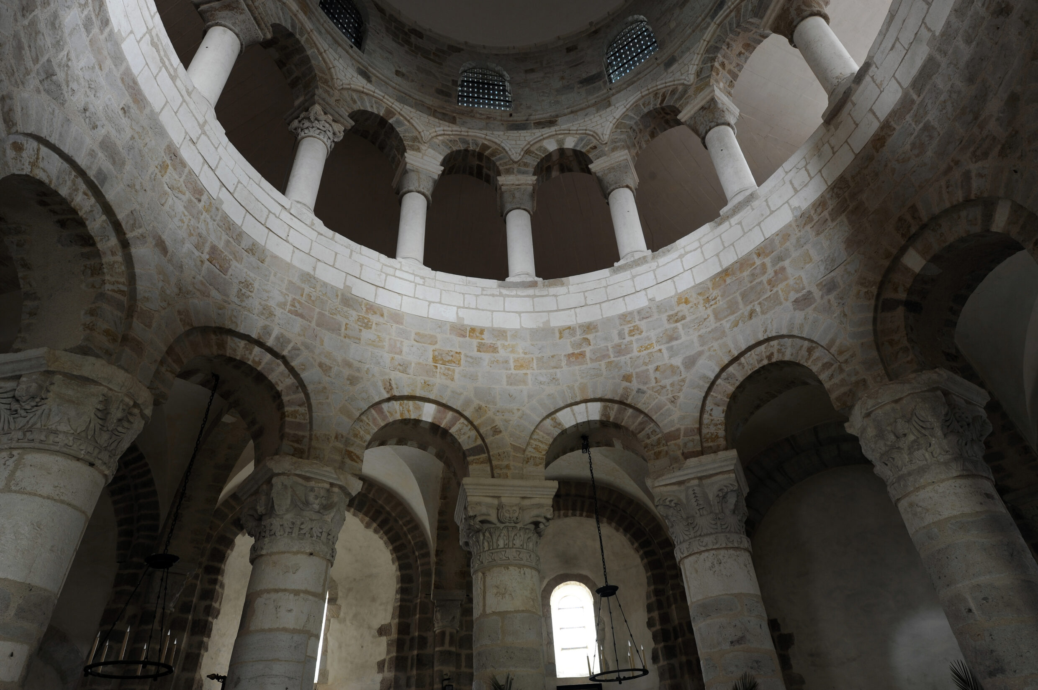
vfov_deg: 59.4
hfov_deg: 81.2
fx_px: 605
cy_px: 345
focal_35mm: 21
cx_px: 519
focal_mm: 21
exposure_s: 2.5
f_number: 8
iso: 200
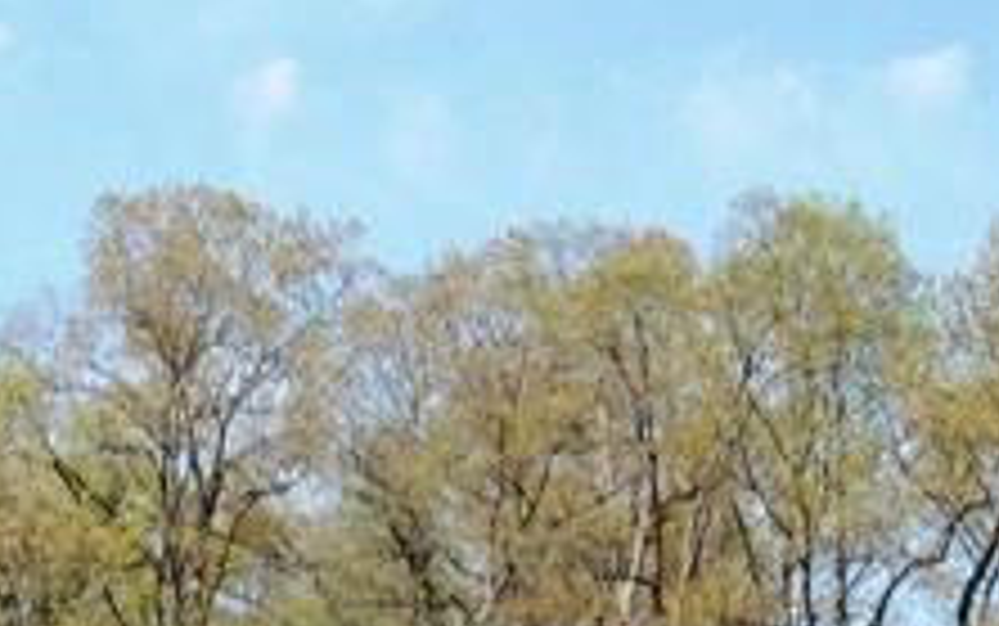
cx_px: 774
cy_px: 887
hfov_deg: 11.2
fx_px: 5067
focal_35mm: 186
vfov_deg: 7.0
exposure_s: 1/400
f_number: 4.1
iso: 64
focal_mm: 9.9
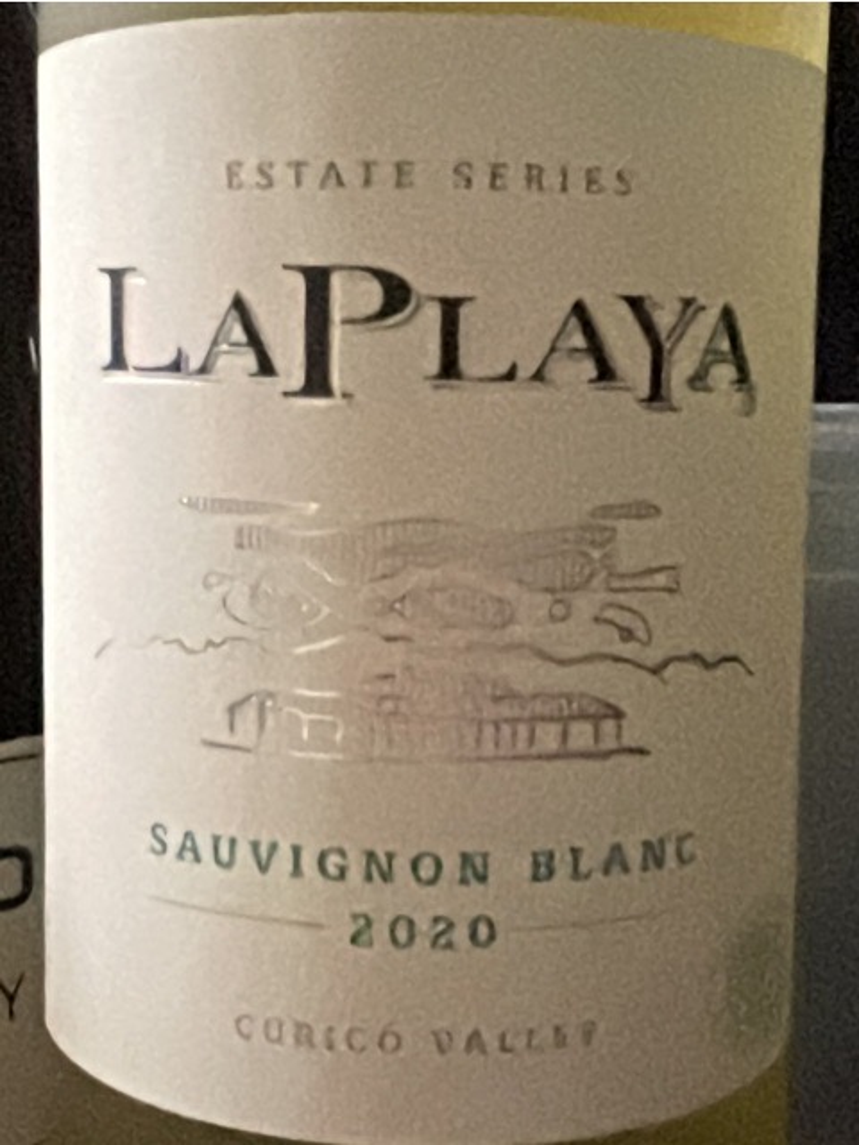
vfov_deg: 60.0
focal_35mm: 30
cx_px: 430
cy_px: 572
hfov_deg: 46.8
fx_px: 993
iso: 2000
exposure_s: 1/40
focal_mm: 1.54
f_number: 2.4
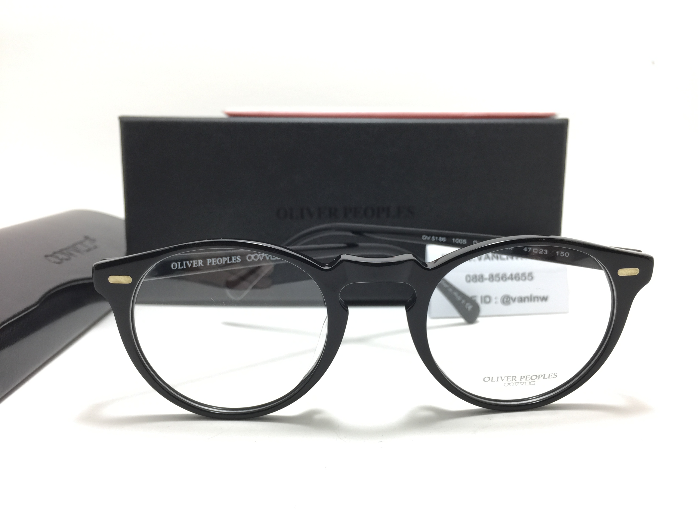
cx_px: 349
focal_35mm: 29
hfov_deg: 61.7
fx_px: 585
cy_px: 262
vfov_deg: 48.2
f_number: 2.2
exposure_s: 1/33
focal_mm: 4.15
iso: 32
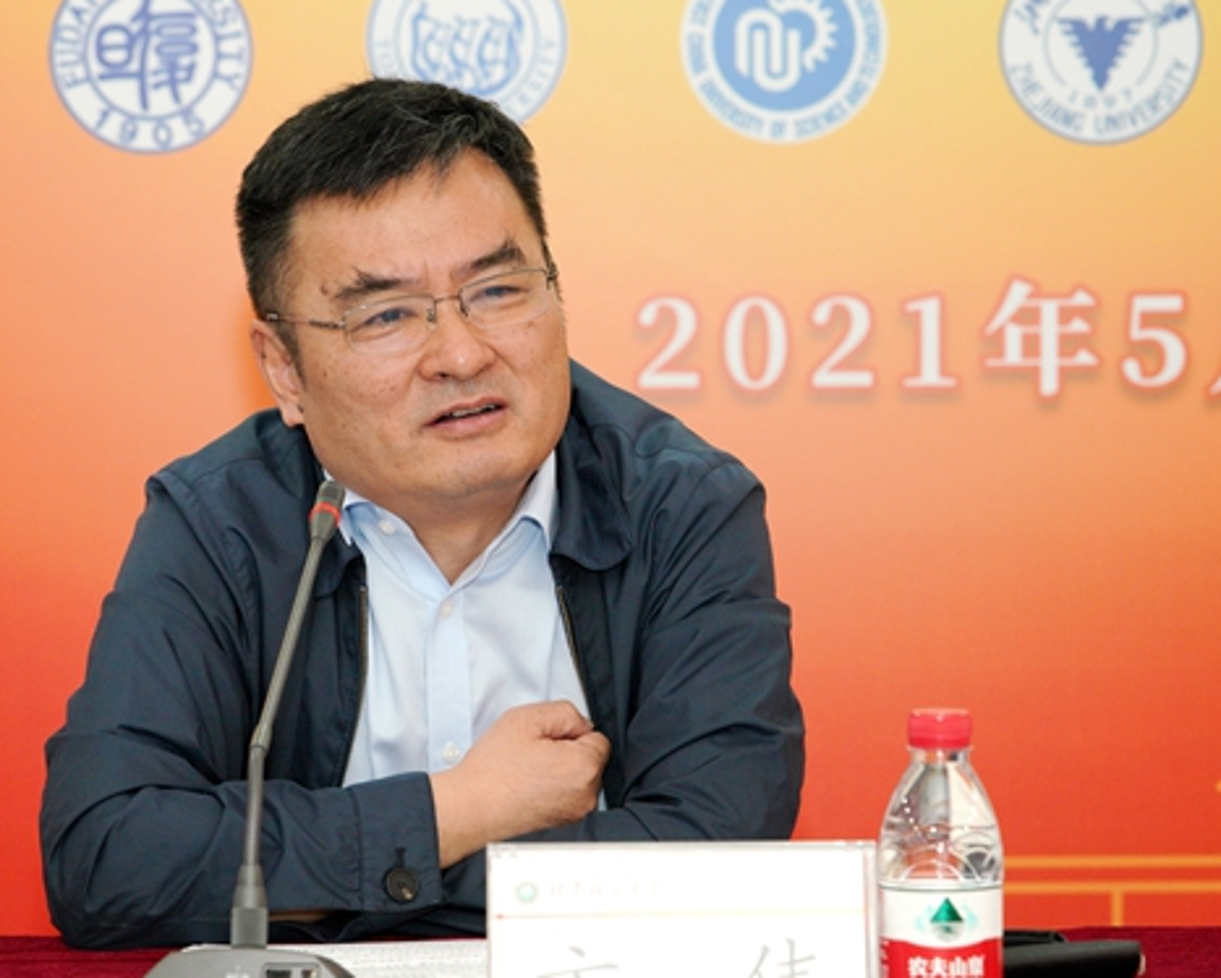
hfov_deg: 14.2
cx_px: 476
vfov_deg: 11.4
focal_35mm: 135
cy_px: 490
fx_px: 4881
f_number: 6.3
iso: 3200
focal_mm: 105
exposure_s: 1/125
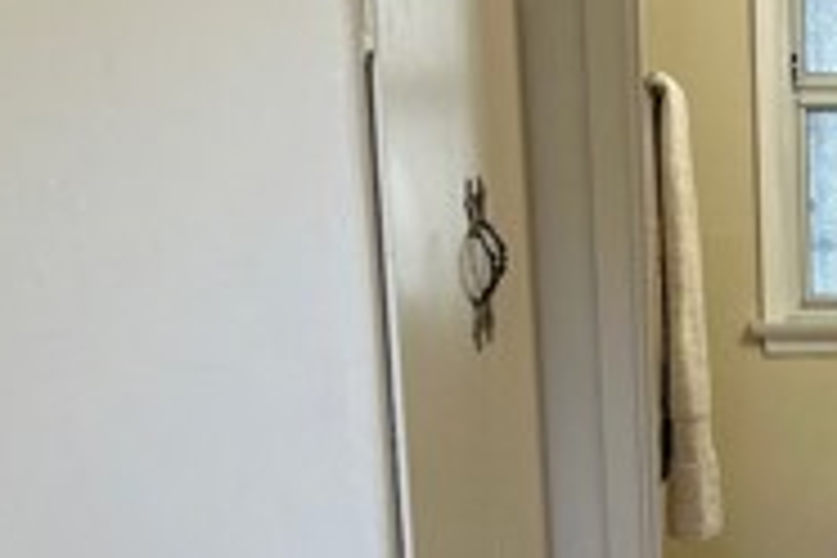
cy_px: 648
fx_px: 2162
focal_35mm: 93
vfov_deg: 14.3
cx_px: 1022
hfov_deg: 20.4
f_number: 1.5
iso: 80
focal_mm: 5.7
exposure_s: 1/60
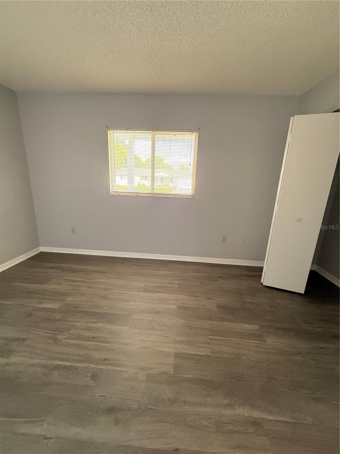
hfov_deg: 85.7
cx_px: 170
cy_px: 227
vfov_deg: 102.1
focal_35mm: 14
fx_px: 183
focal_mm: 2.22
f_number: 2.2
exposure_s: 1/99
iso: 320
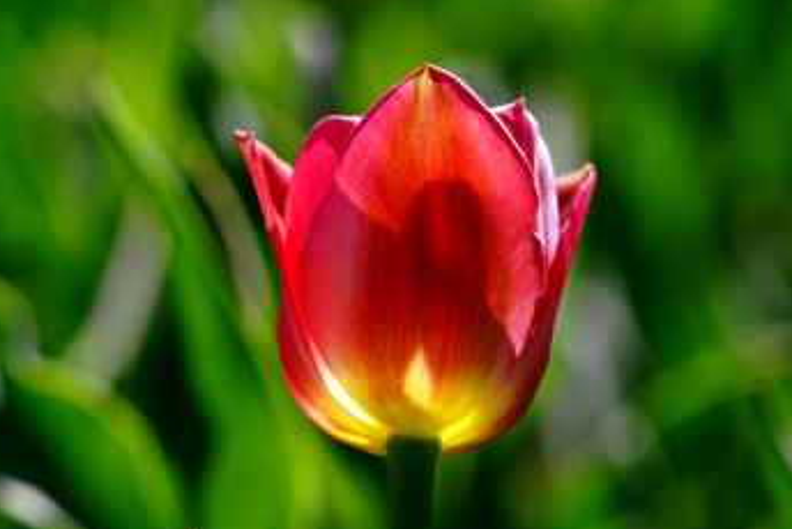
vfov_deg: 4.9
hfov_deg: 7.4
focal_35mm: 279
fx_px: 6143
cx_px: 424
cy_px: 282
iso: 320
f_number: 10
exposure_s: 1/250
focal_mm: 240
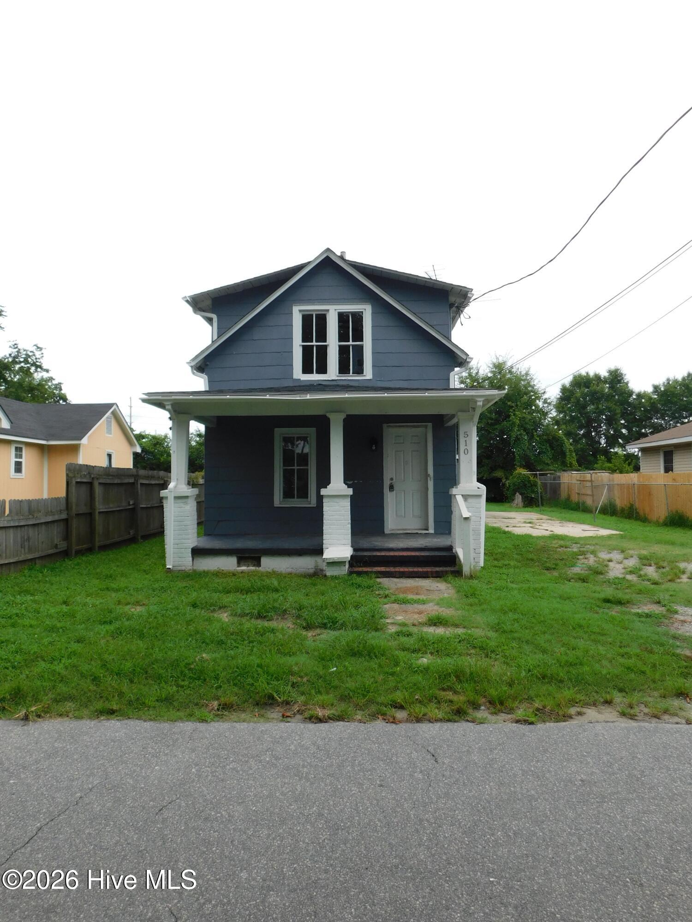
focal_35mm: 23
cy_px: 461
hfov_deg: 58.9
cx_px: 346
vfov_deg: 73.9
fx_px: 613
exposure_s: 1/1000
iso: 125
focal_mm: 4
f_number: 3
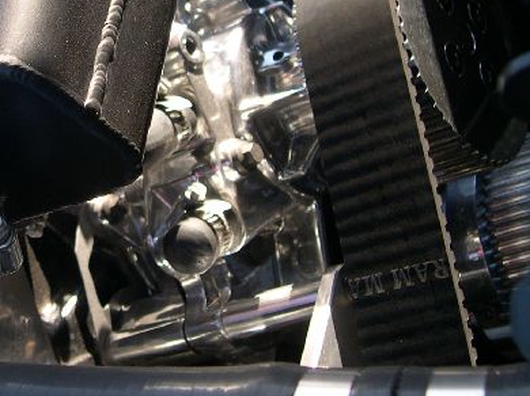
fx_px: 1194
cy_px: 90
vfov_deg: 18.7
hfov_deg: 24.1
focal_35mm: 78
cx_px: 22
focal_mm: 8
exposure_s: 1/234
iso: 100
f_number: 2.8
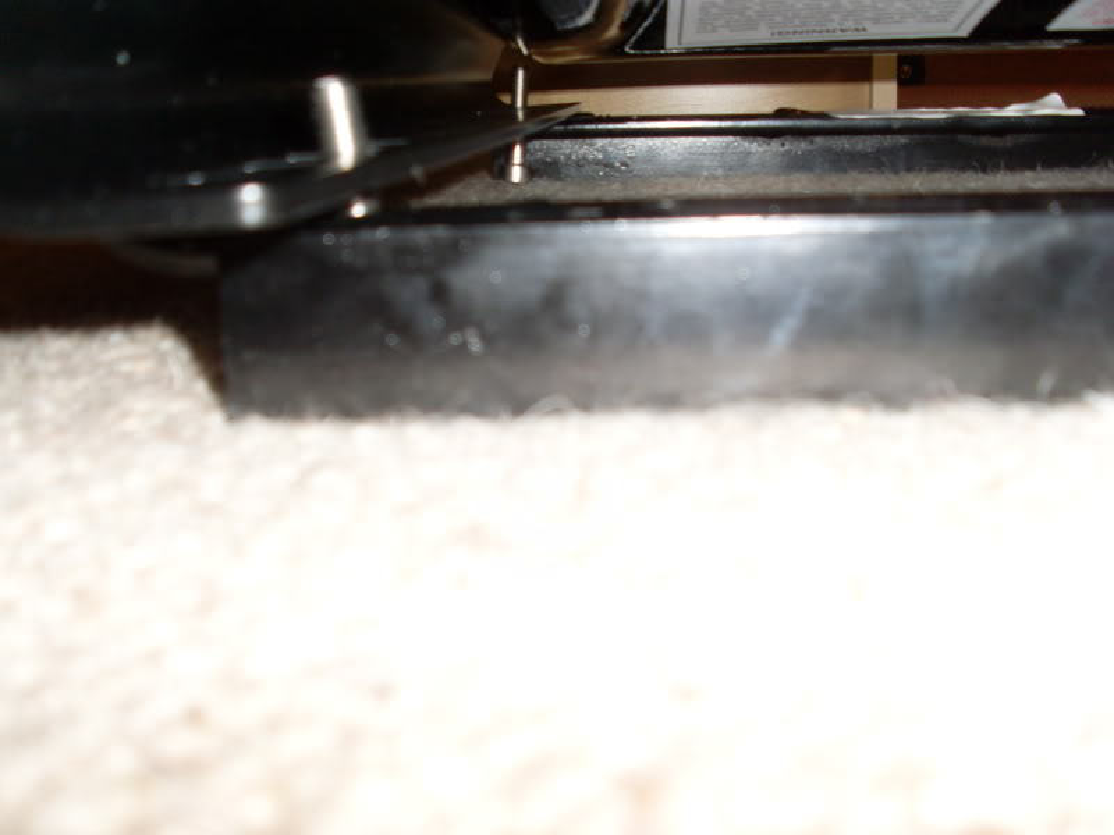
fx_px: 1223
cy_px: 418
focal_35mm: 38
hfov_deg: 49.0
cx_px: 557
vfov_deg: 37.7
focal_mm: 6.3
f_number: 3
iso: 100
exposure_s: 1/45
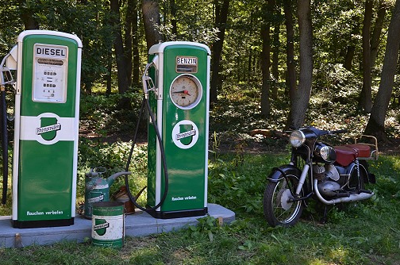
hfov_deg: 44.0
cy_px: 121
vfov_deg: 30.0
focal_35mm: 45
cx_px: 184
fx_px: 495
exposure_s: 1/50
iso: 200
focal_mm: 25
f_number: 8
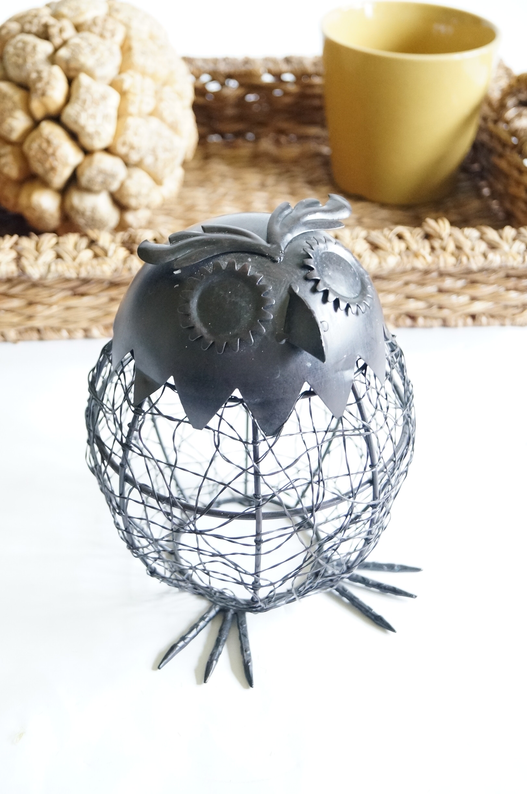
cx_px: 264
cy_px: 397
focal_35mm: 52
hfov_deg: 25.7
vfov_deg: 37.9
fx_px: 1157
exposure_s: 1/60
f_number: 5
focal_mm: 35
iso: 2000
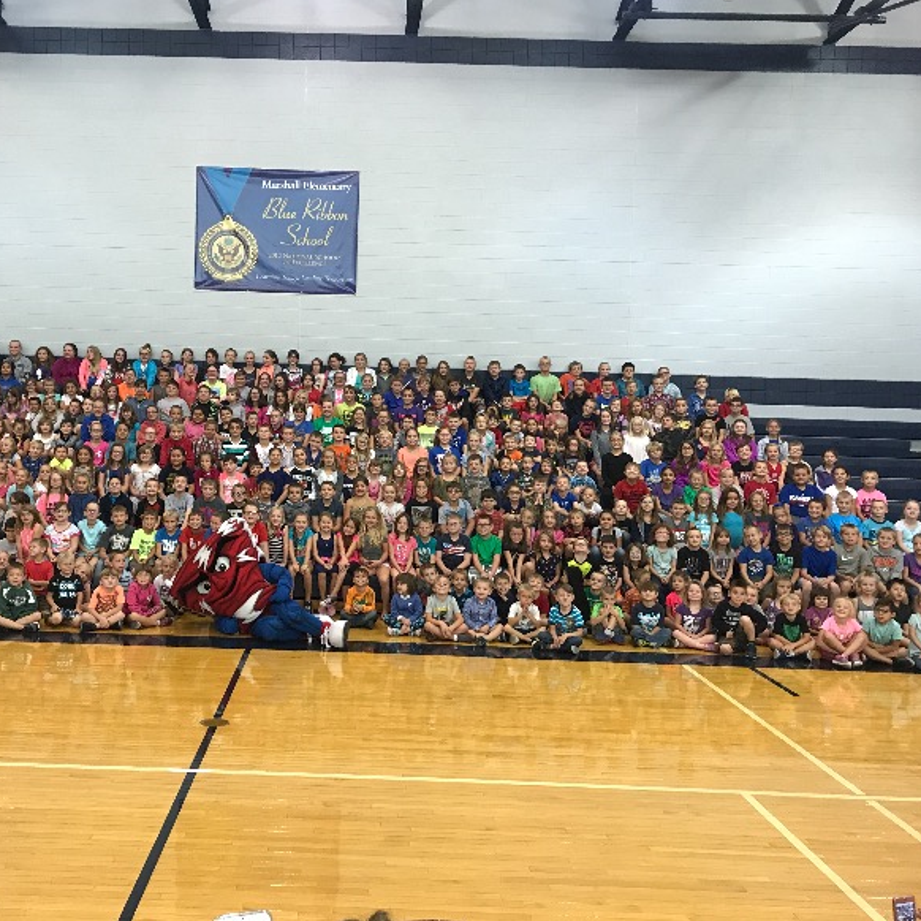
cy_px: 449
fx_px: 1023
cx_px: 334
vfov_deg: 48.4
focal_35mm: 34
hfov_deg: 47.9
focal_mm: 3.99
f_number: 1.8
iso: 40
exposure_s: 1/30
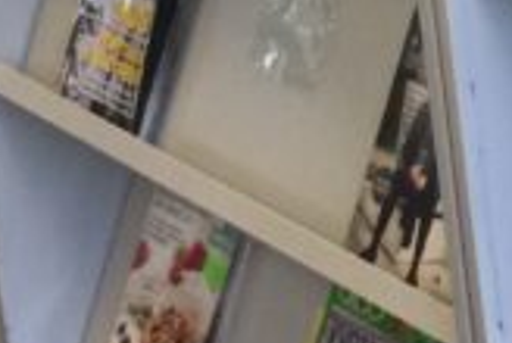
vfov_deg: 7.2
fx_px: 2679
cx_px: 1577
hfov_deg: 8.8
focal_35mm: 188
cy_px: -206
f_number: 2.2
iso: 40
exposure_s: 1/30
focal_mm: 4.15
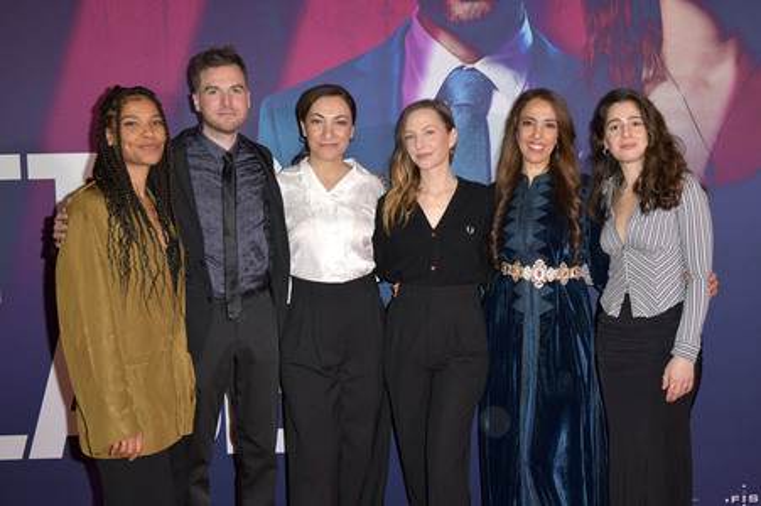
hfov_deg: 53.2
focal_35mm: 36
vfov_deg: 36.8
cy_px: 253
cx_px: 380
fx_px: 760
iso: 800
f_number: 5.6
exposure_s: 1/200
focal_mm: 36
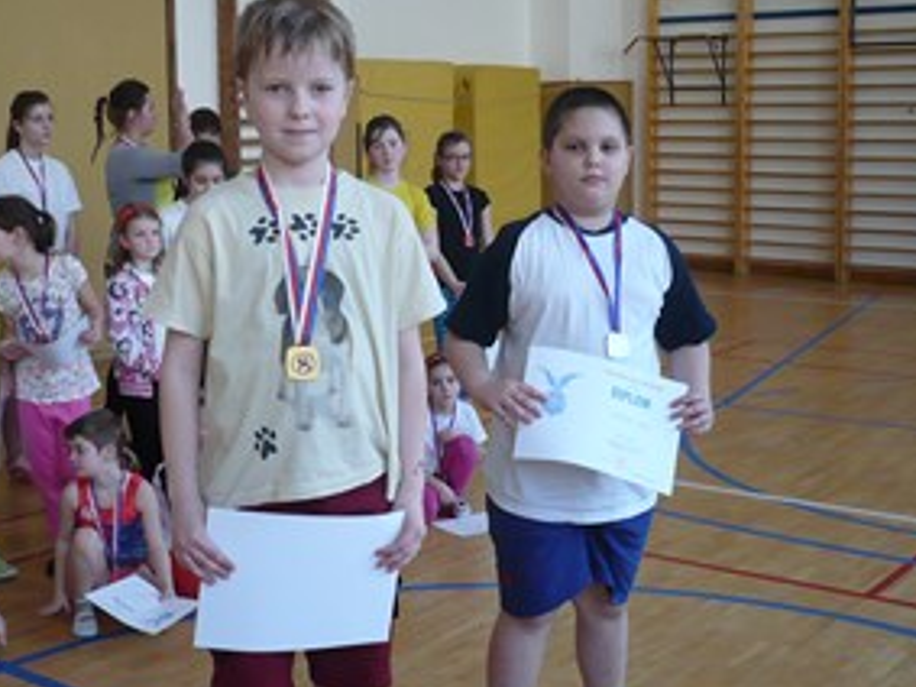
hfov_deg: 36.8
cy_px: 297
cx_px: 427
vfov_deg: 28.0
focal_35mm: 52
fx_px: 1375
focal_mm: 5.8
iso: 200
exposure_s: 1/60
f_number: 2.8
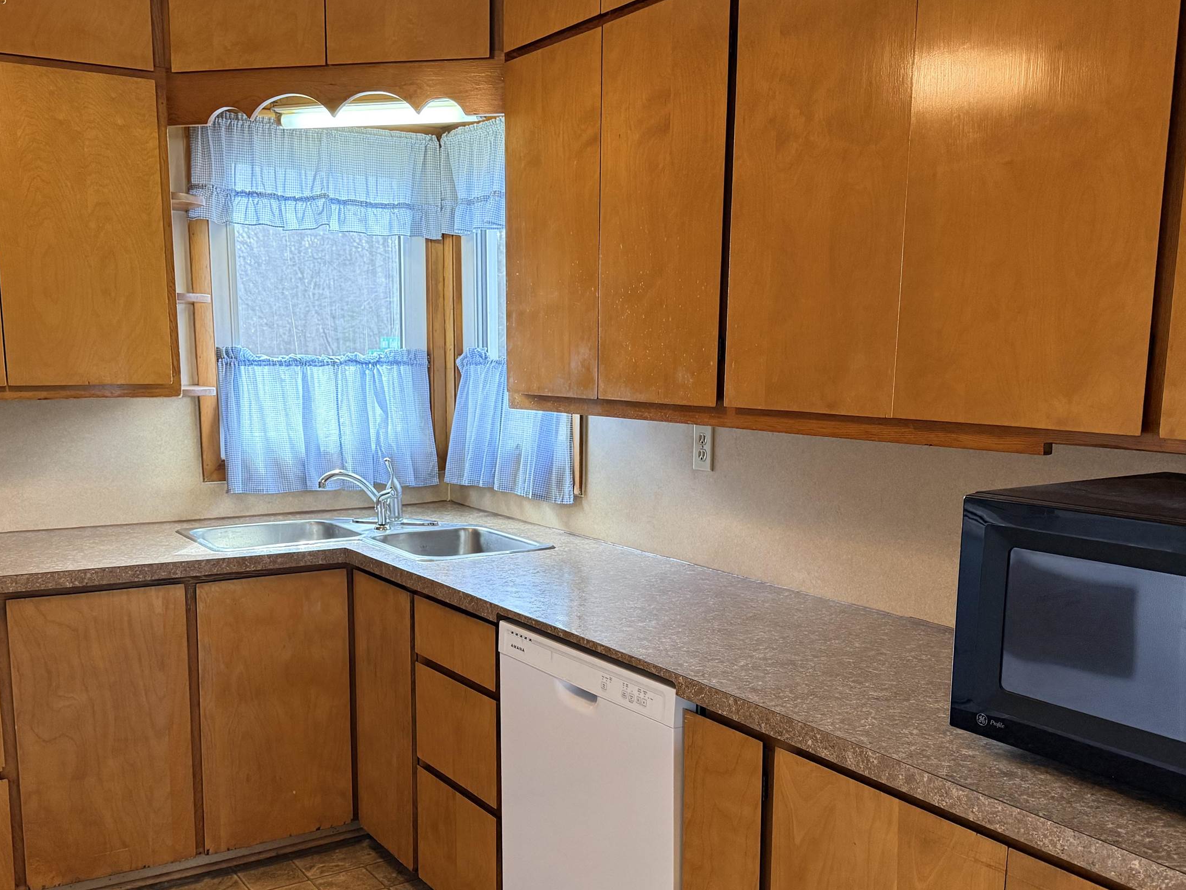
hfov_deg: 53.9
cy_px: 558
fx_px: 1165
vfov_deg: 41.5
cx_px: 557
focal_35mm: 34
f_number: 1.78
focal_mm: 6.76
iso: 320
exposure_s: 1/120
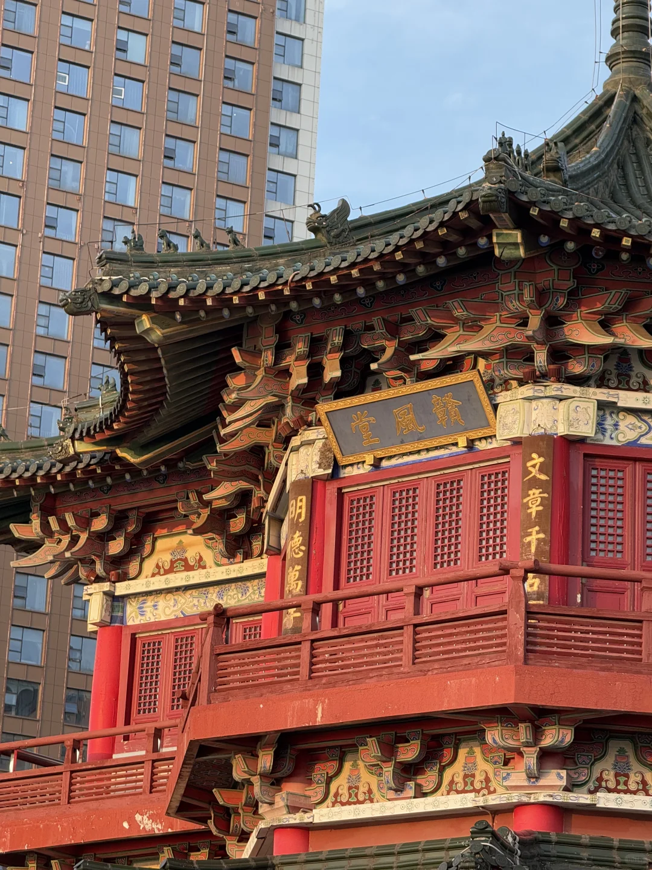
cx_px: 326
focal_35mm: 120
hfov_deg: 12.3
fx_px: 3014
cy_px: 435
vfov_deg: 16.4
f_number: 2.8
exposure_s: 1/131
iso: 50
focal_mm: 15.66
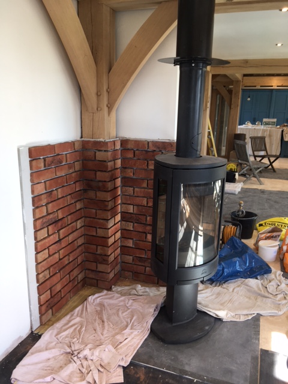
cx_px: 144
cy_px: 192
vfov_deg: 61.7
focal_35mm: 29
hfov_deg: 48.2
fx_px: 322
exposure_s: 1/50
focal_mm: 4.15
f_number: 2.2
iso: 25
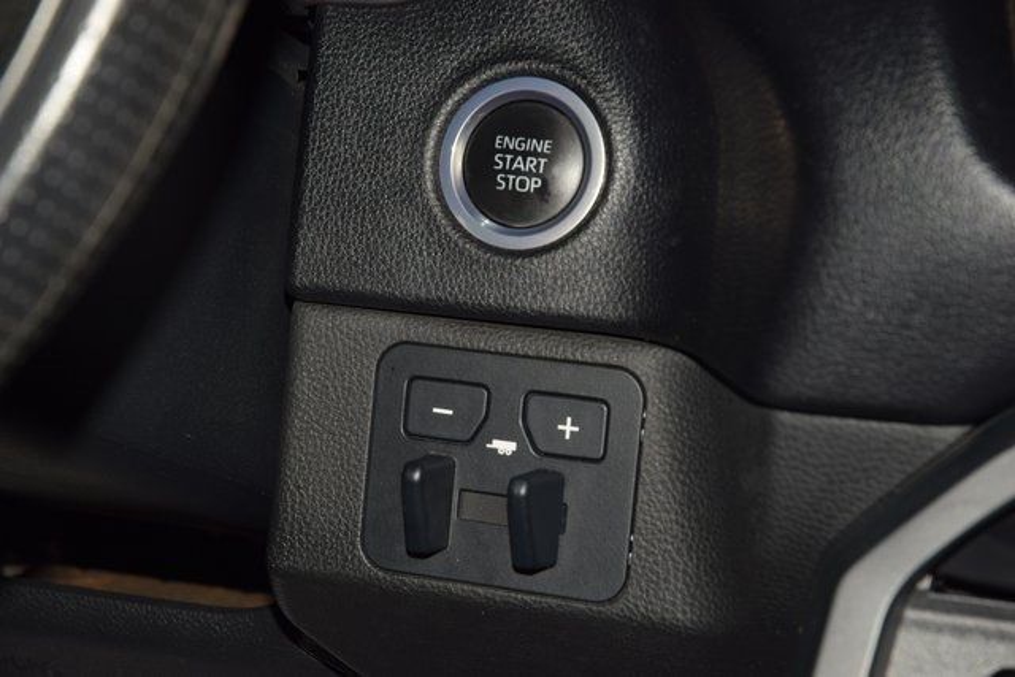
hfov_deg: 19.5
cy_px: 338
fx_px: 2961
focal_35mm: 105
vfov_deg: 13.0
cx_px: 508
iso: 100
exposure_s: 1/125
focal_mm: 70
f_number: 8
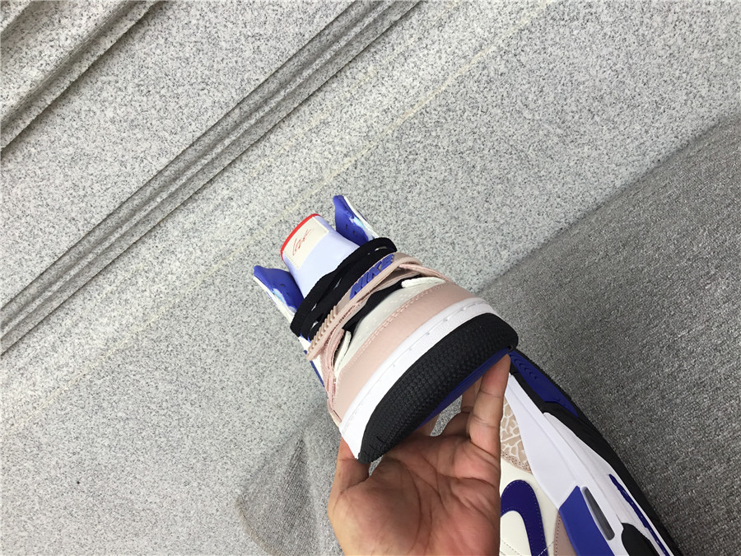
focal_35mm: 31
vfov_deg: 45.4
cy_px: 278
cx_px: 370
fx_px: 664
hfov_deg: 58.4
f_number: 2.4
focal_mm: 3.3
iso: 25
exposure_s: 1/166
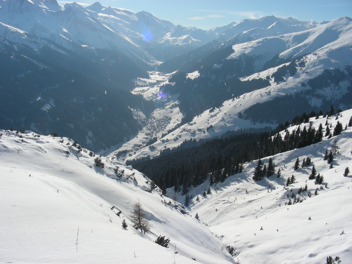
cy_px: 132
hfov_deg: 49.0
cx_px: 176
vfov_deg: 37.7
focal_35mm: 38
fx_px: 386
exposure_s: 1/646
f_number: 5.6
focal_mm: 6.3
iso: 50
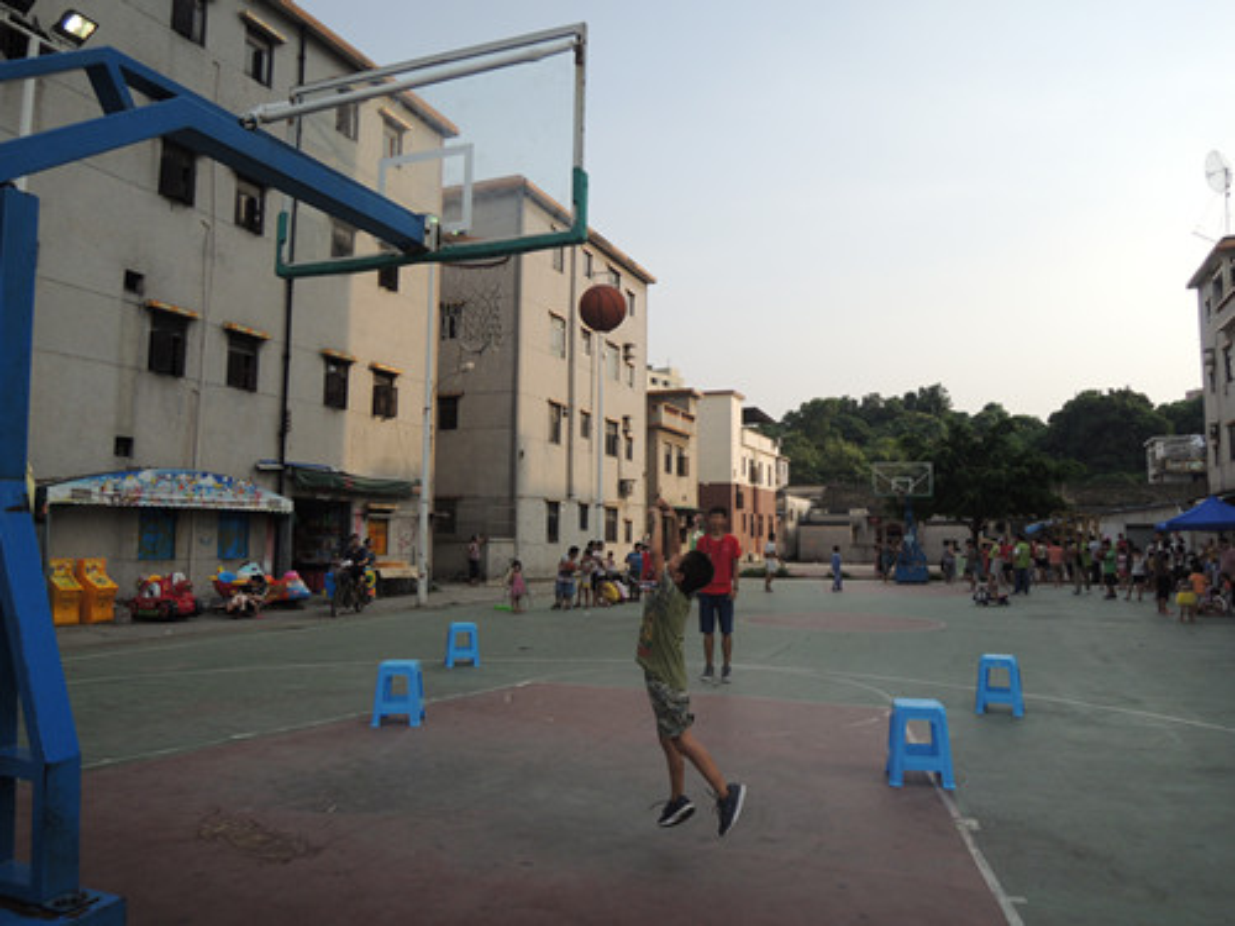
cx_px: 618
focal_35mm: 24
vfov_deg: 56.8
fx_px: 856
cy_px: 463
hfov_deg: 71.6
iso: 100
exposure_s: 1/1250
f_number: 2.8
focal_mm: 4.3
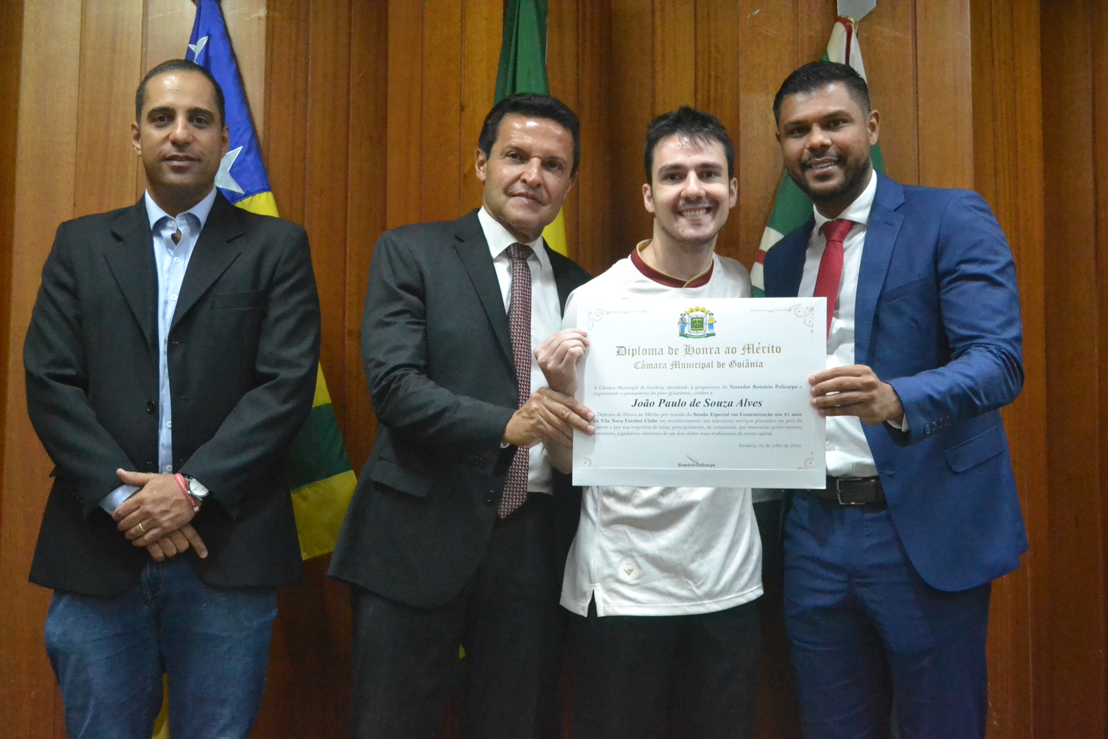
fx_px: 1570
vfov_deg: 26.5
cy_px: 370
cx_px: 554
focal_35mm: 51
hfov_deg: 38.9
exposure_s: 1/80
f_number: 5
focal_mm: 34
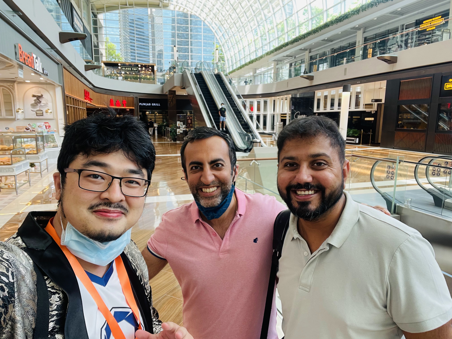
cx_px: 226
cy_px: 170
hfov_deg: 73.9
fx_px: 300
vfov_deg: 58.9
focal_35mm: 23
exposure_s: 1/50
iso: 64
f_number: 2.2
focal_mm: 2.71
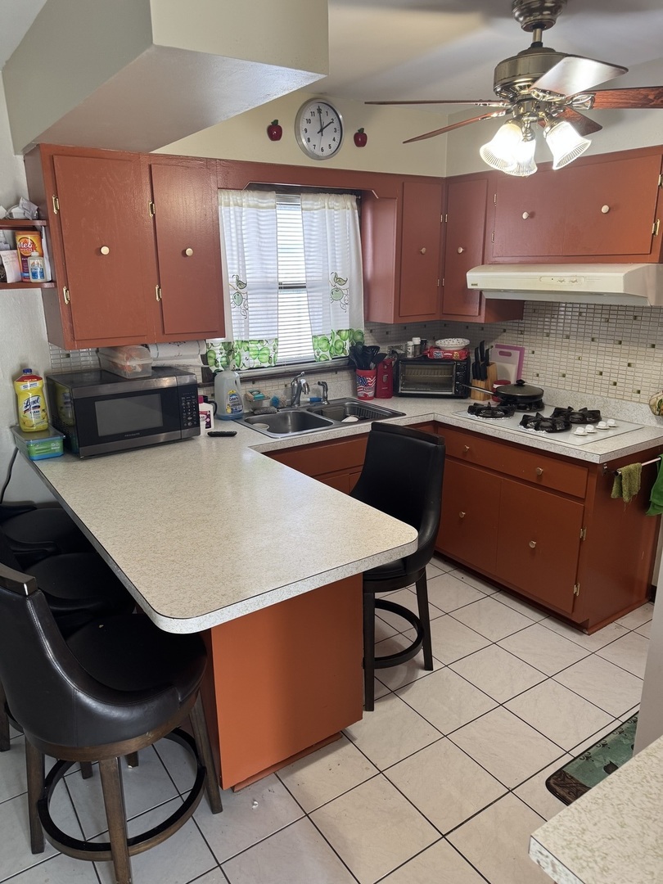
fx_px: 613
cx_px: 332
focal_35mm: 24
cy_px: 442
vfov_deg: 71.6
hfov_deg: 56.8
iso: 125
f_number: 1.78
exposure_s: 1/60
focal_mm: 6.76
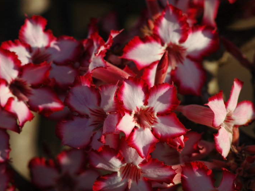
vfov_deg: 4.5
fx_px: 2409
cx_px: 126
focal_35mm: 327
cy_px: 95
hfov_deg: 6.1
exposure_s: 1/400
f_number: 8
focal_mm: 200
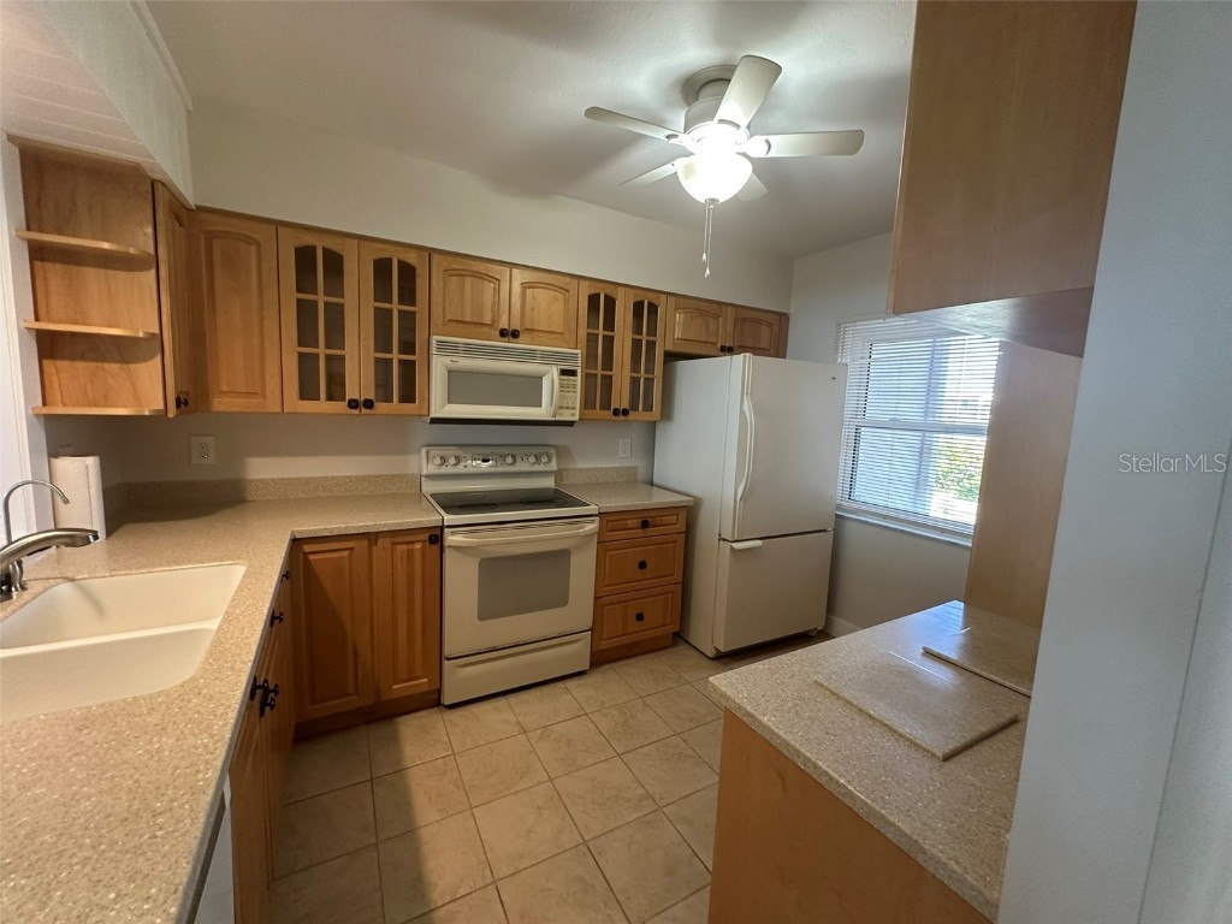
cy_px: 462
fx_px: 498
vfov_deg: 85.7
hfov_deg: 102.1
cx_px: 616
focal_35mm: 14
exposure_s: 1/60
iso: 250
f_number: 2.2
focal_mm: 2.22
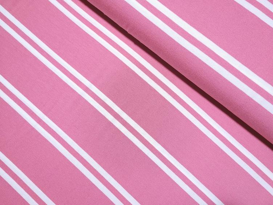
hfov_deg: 67.3
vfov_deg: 53.1
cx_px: 136
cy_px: 102
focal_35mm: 26
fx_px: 205
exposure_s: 1/50
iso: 50
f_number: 1.8
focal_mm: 5.4
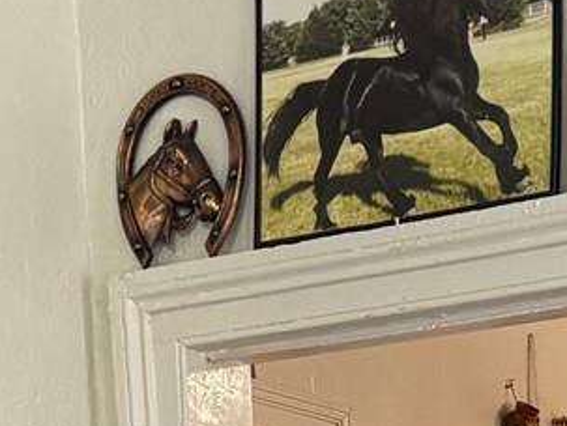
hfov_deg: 12.2
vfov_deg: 8.2
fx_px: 2657
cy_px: 1110
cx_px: 357
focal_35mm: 162
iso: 160
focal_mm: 6.76
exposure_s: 1/60
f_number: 1.78
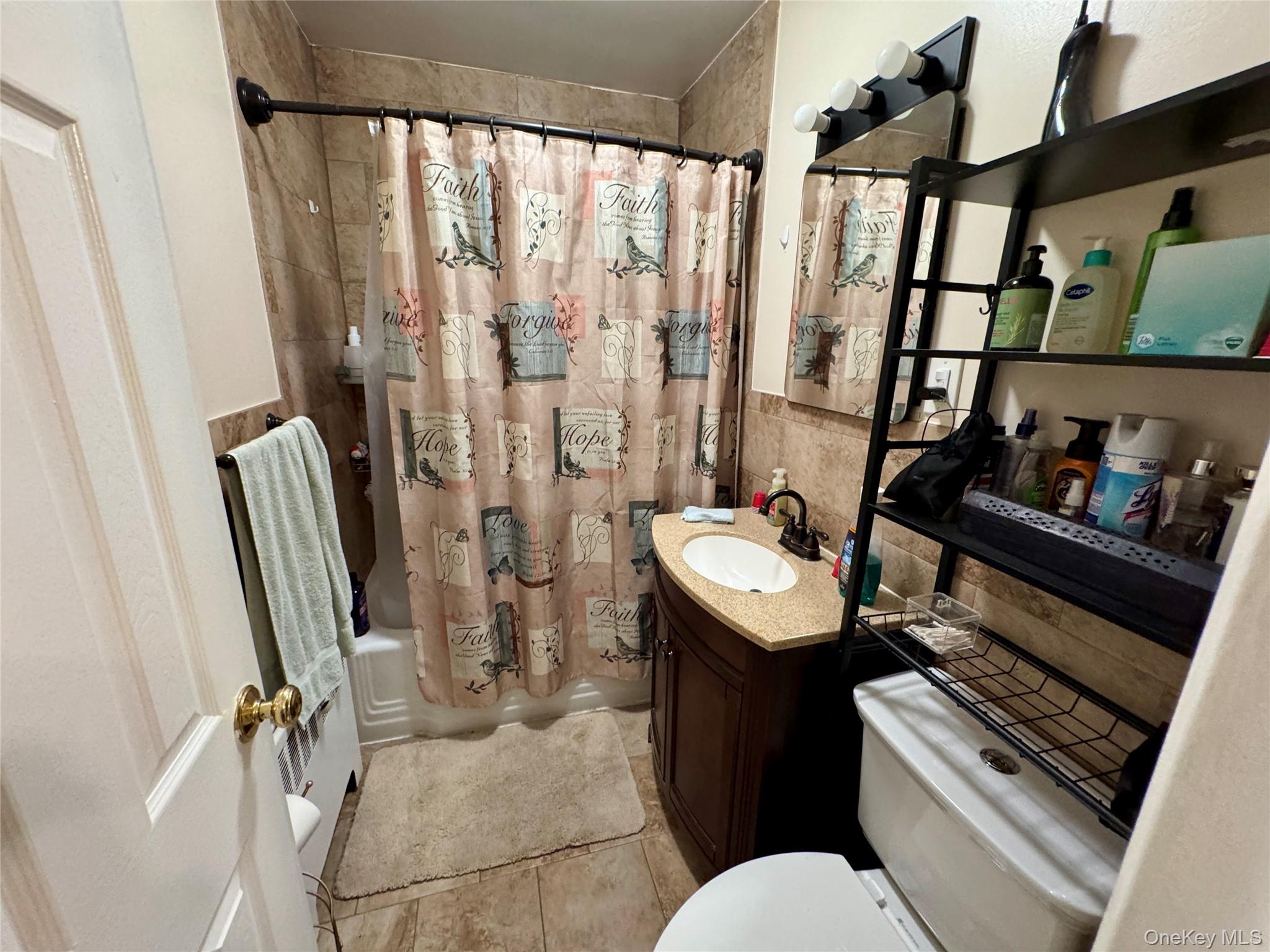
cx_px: 635
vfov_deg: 85.7
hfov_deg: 102.1
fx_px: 514
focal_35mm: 14
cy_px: 476
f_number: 2.2
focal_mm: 2.22
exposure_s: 1/60
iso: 500
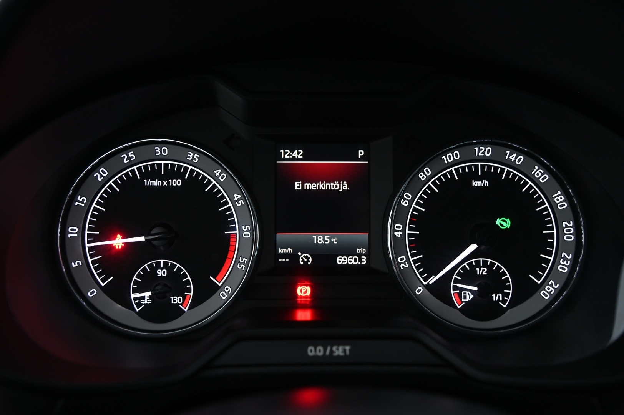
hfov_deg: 50.7
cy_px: 208
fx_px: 658
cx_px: 312
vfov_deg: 35.0
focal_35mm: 38
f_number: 4
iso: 2000
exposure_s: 1/20
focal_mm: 38
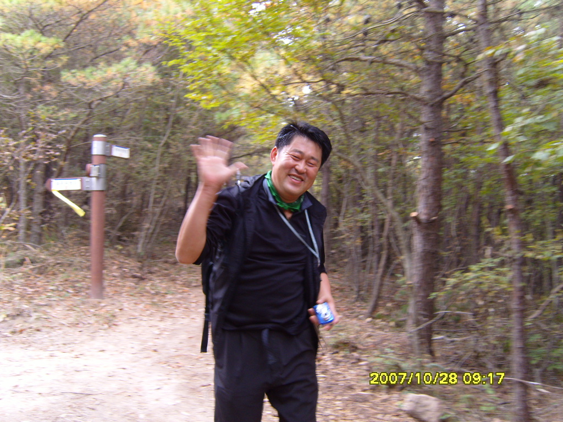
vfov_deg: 40.7
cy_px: 211
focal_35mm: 35
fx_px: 569
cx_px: 282
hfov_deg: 52.6
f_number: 2.8
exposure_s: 1/30
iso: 97
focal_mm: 7.4
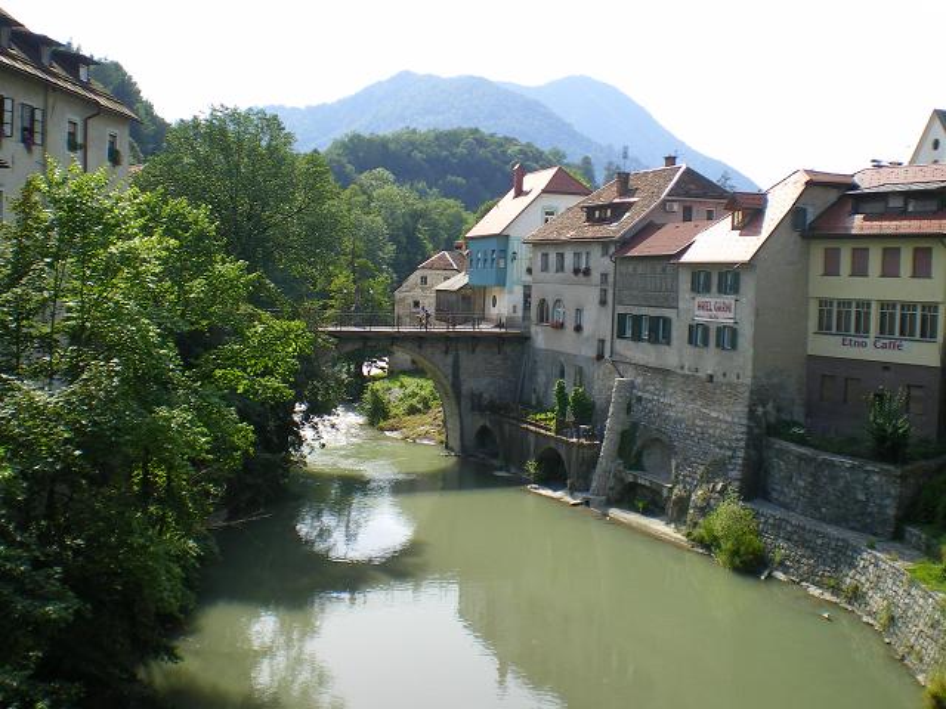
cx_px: 473
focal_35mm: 38
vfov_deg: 37.7
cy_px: 354
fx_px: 1038
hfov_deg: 49.0
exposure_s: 1/160
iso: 64
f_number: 4.6
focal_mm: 6.3
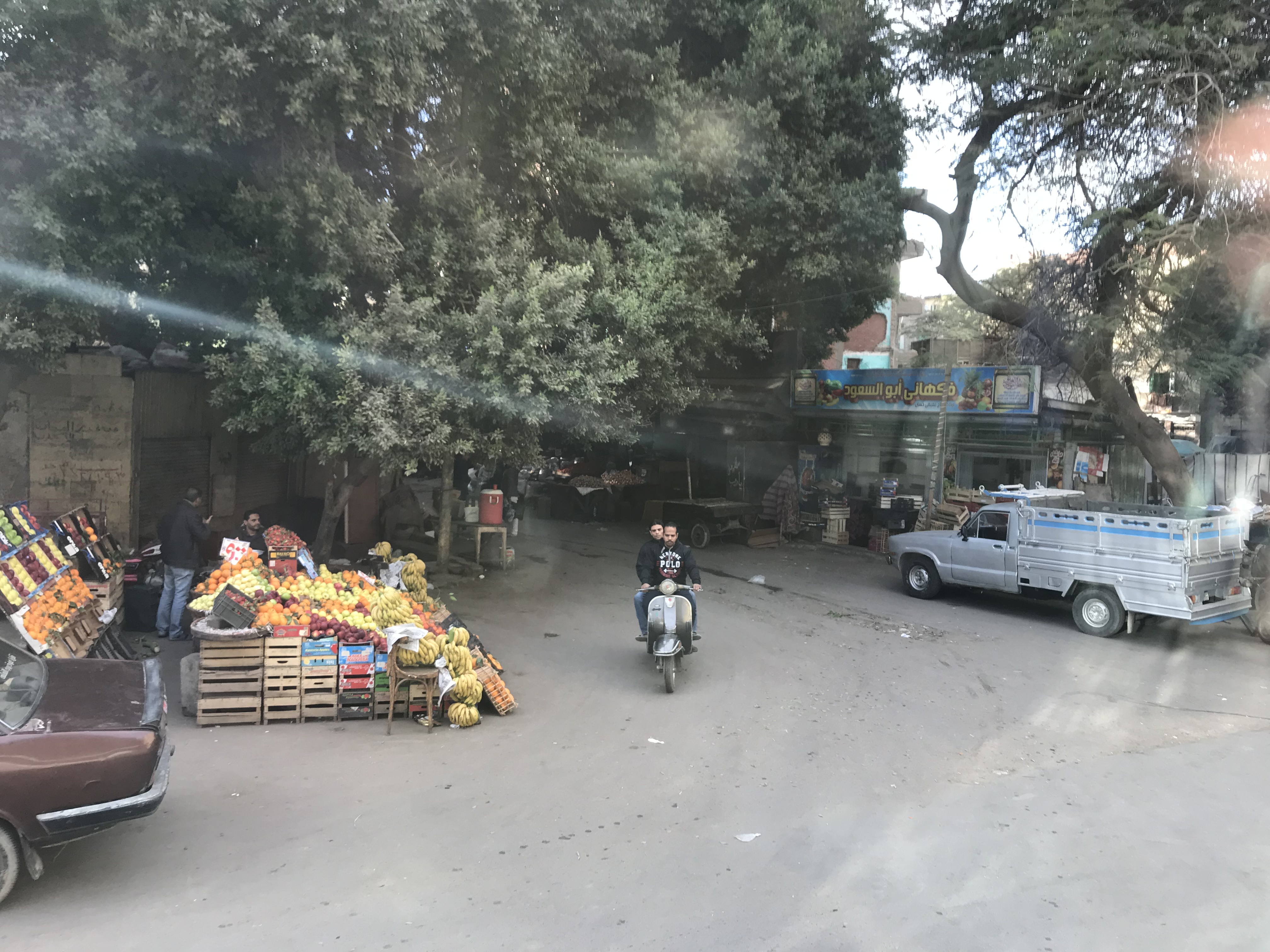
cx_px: 635
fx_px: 1027
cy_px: 476
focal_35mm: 28
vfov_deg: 49.7
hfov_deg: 63.4
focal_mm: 3.99
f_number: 1.8
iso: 25
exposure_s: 1/100
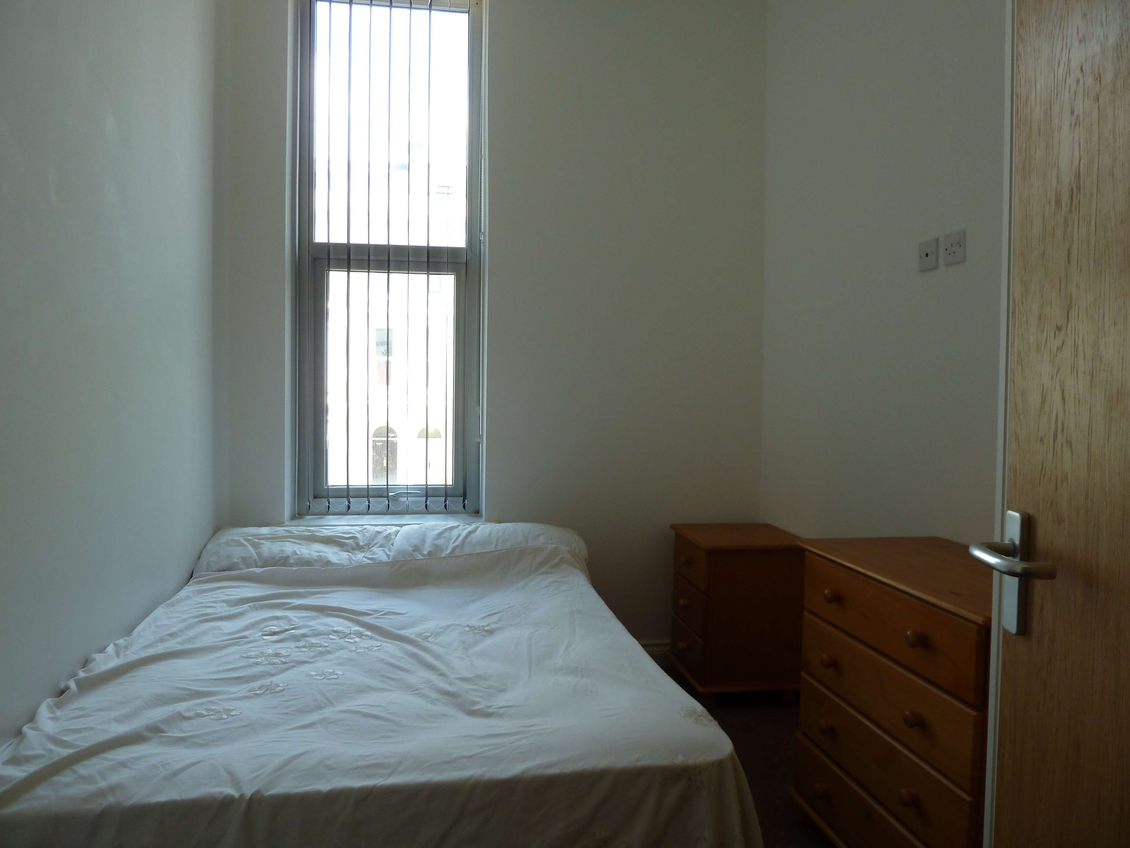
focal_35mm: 25
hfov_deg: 69.4
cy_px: 424
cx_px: 565
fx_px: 816
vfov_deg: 54.9
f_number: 3.3
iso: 80
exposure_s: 1/40
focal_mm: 4.1
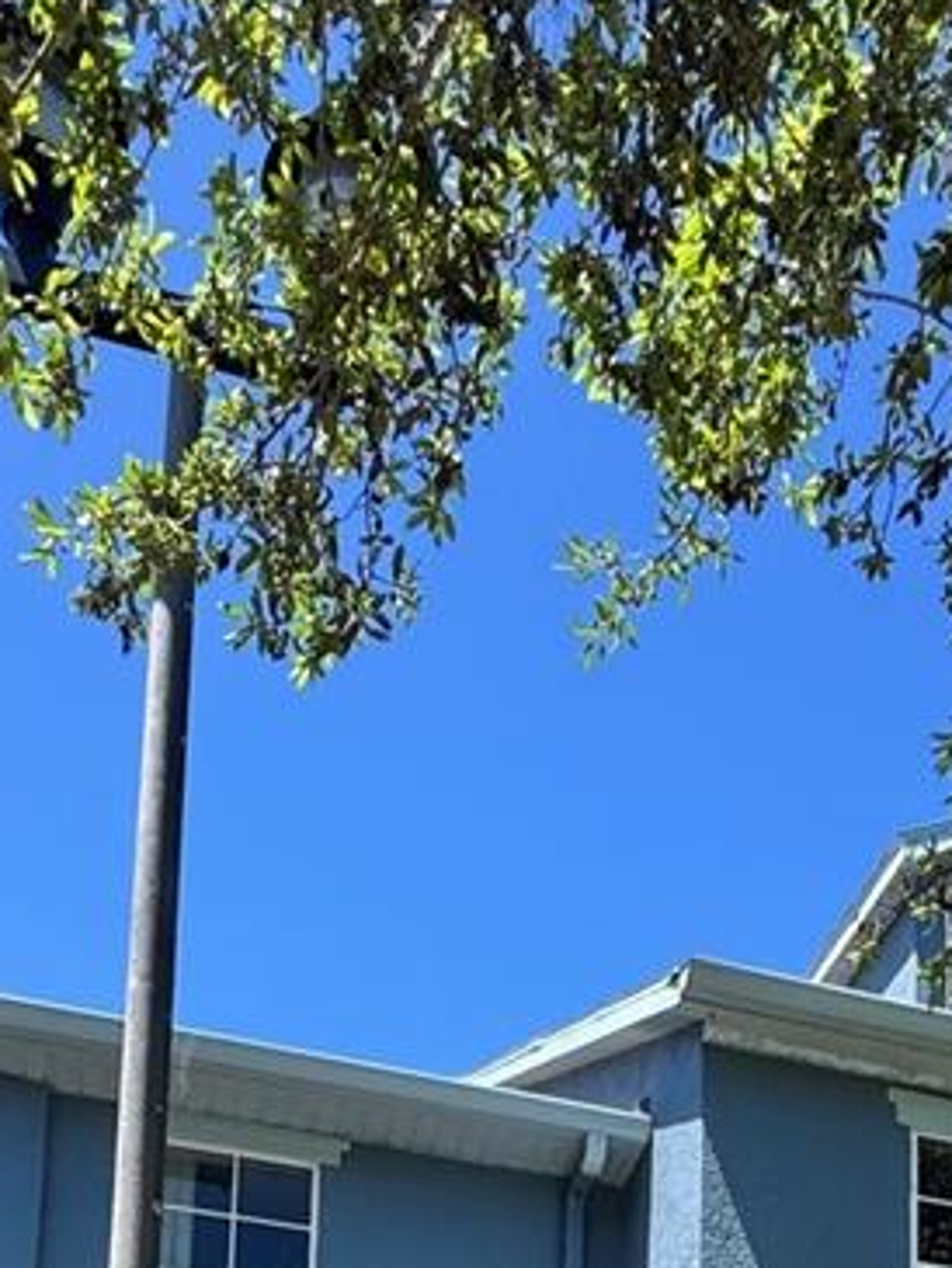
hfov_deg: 31.4
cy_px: 1876
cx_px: 591
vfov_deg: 28.2
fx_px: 1686
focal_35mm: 46
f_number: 2.2
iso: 50
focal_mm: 2.22
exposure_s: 1/921
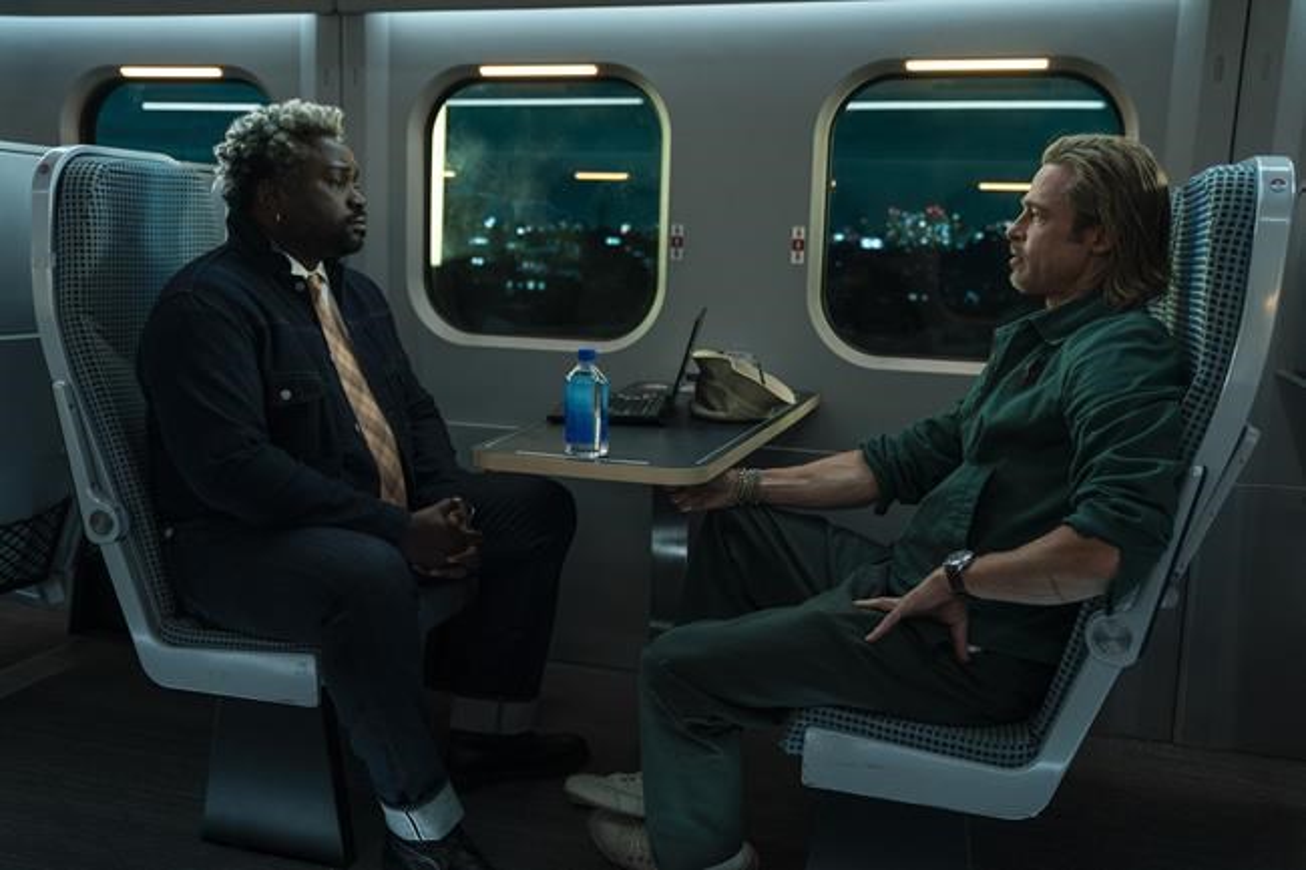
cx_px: 653
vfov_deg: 39.9
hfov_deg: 57.2
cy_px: 435
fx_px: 1197
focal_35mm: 33
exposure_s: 1/125
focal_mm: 33
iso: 1250
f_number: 2.8
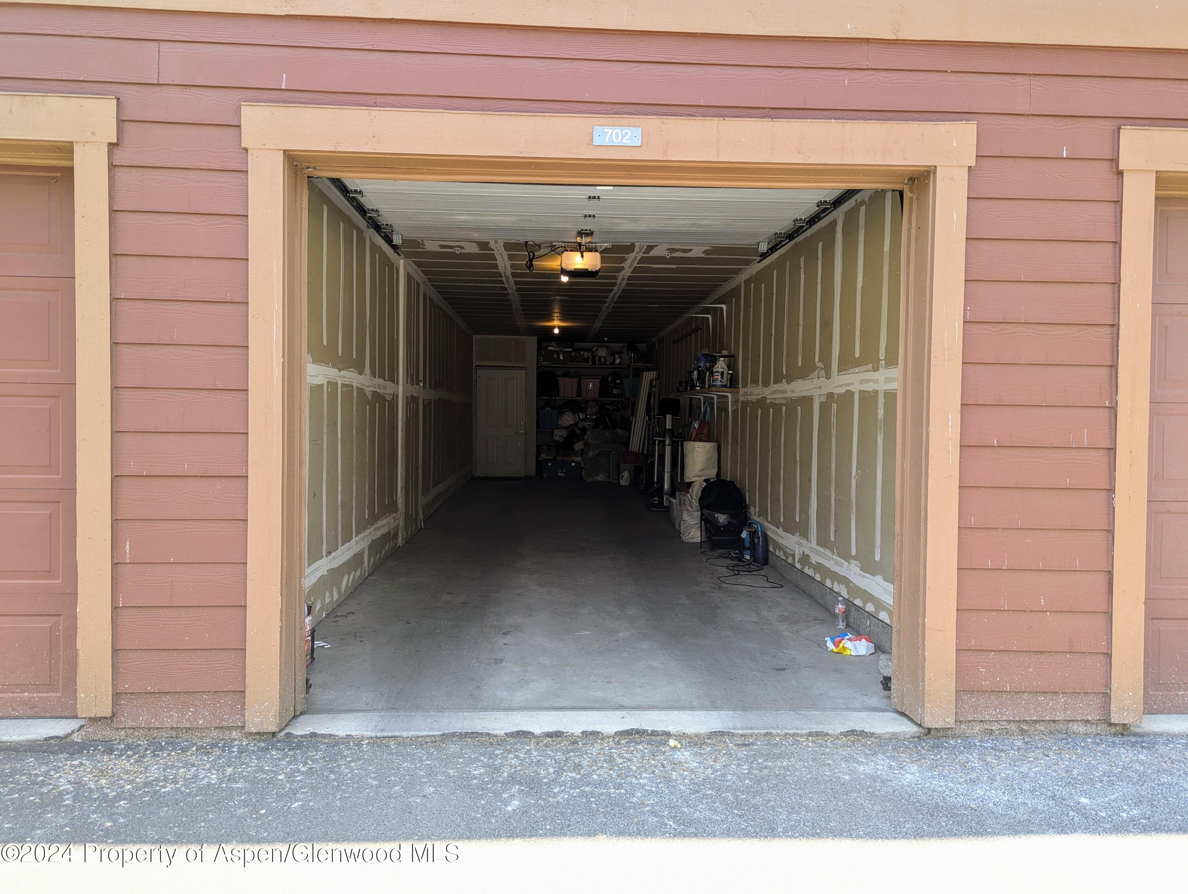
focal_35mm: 24
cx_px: 594
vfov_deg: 56.9
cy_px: 447
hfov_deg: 71.5
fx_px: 825
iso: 38
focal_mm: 6.81
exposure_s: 1/138
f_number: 1.85
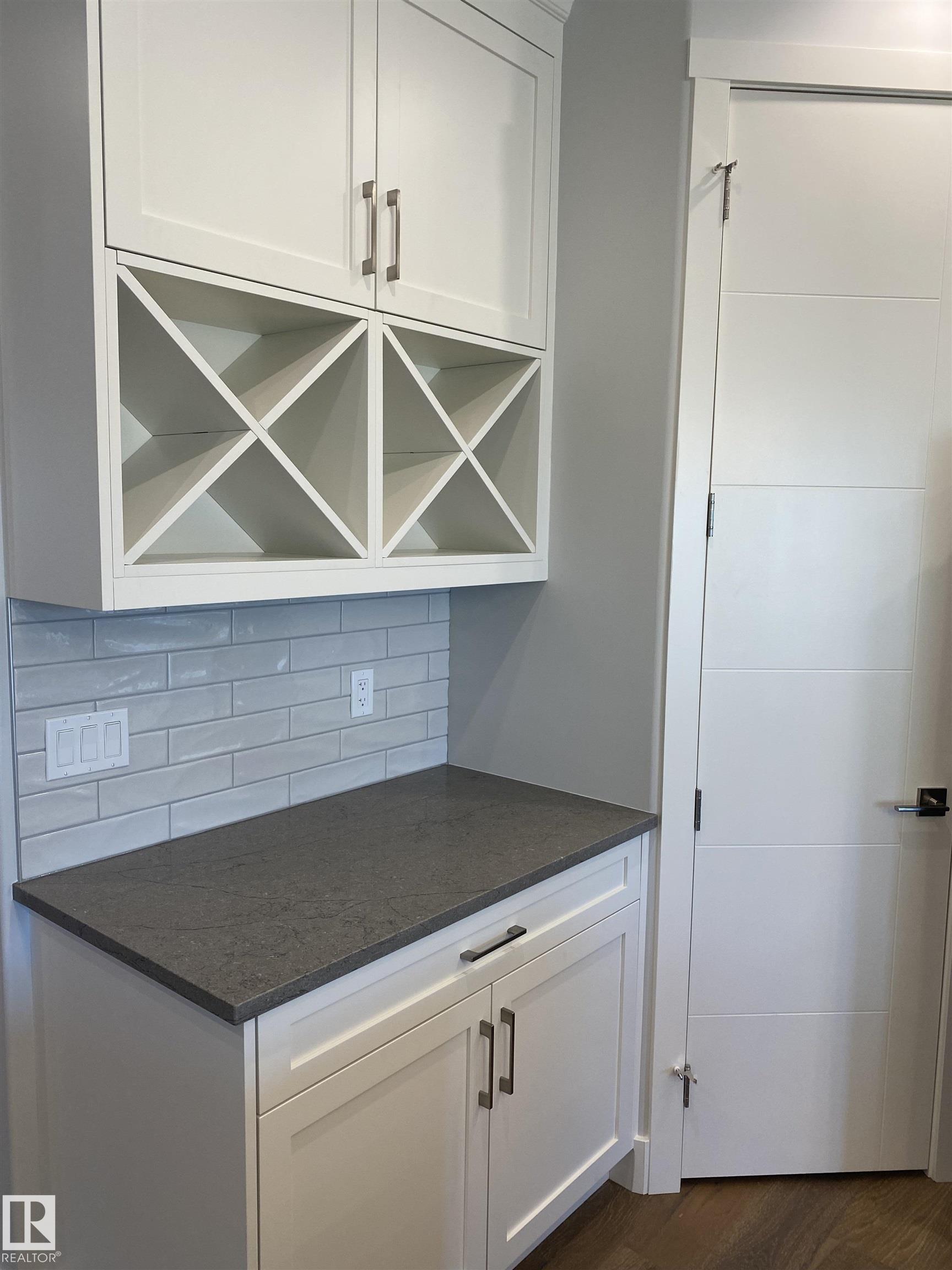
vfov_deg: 67.3
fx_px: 953
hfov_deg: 53.1
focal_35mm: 26
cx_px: 476
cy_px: 635
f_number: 1.8
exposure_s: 1/120
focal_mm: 4.25
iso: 80
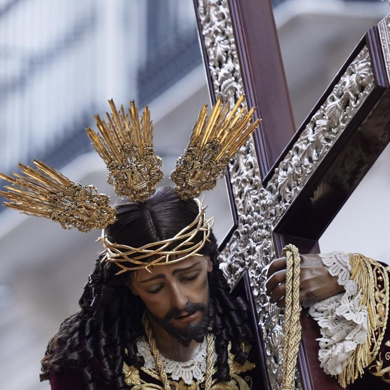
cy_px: 271
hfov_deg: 4.1
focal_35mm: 423
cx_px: 56
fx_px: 5392
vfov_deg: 4.1
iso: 1000
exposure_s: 1/200
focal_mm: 191
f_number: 2.8
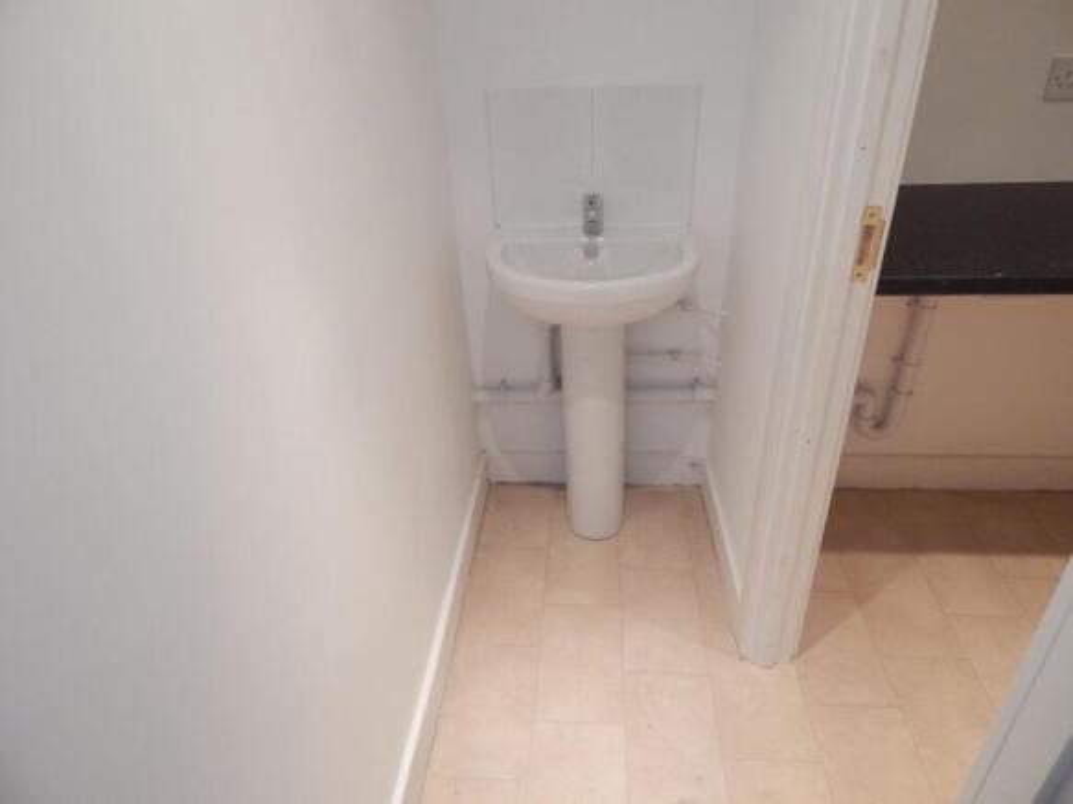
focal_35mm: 23
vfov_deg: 58.9
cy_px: 402
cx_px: 536
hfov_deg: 73.9
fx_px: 713
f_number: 3
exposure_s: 1/30
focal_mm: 4
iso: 320
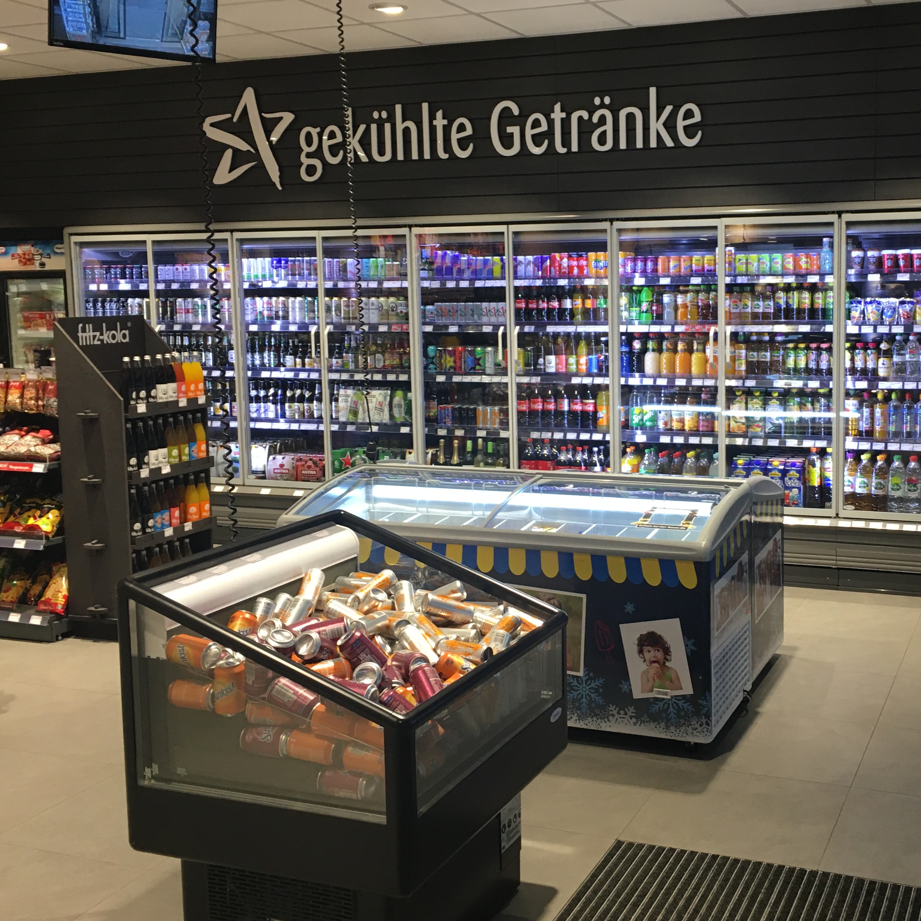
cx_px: 608
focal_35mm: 40
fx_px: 1204
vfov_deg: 41.8
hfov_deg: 41.4
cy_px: 427
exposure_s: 1/33
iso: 50
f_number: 2.2
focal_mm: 4.15
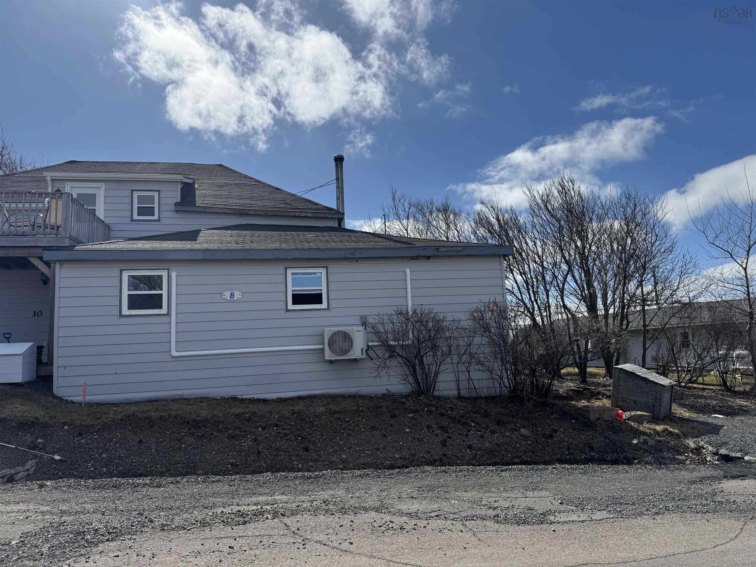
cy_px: 284
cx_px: 378
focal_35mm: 24
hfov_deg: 71.6
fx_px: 524
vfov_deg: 56.8
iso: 80
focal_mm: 6.76
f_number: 1.78
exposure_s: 1/9009
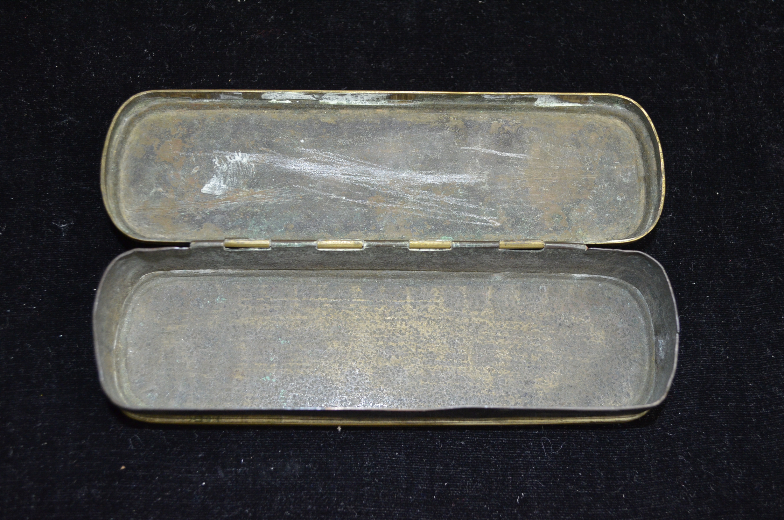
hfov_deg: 41.2
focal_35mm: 48
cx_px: 392
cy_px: 260
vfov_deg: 28.0
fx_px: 1043
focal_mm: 32
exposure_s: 1/60
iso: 1400
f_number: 4.8
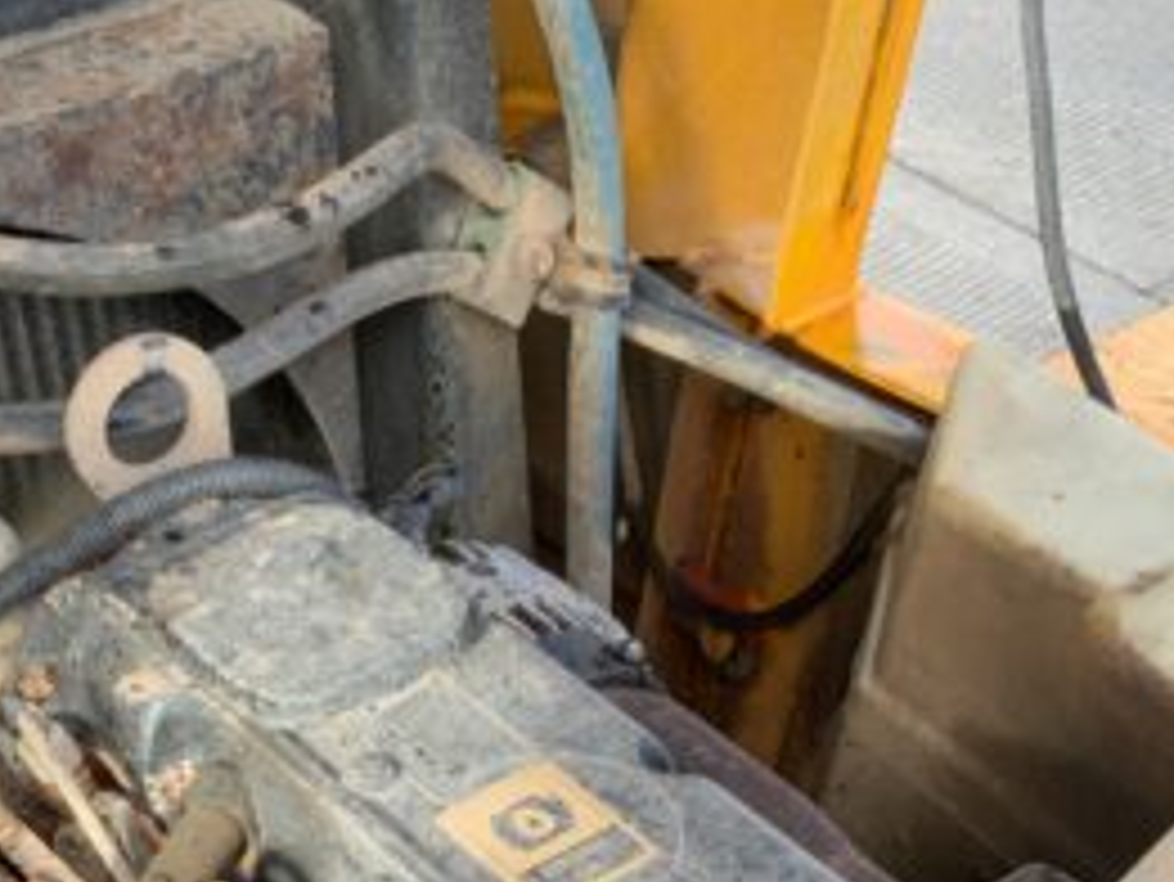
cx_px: 634
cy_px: 1071
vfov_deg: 19.5
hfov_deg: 27.4
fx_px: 2409
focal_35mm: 71
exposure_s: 1/122
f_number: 1.8
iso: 20
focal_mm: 3
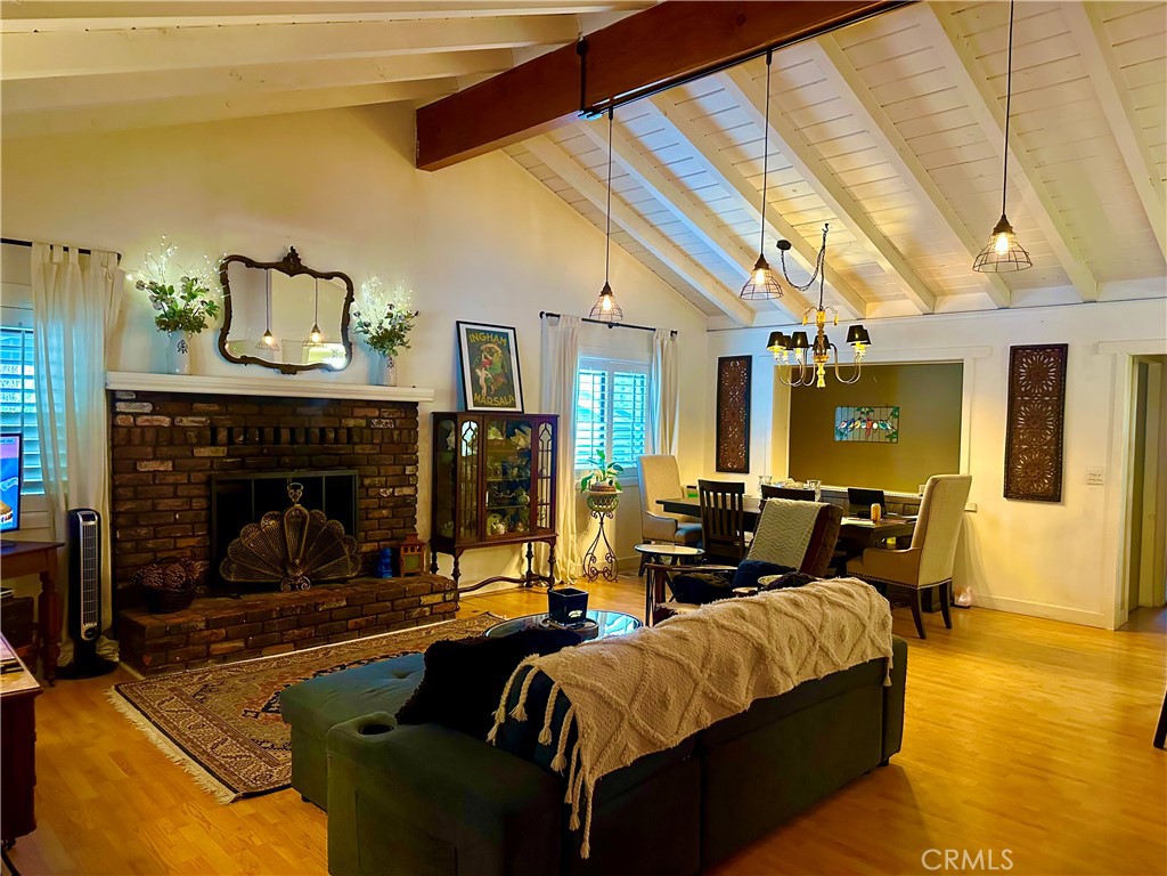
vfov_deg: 56.8
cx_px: 584
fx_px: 809
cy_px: 438
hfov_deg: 71.6
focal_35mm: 24
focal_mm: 6.86
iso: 800
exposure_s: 1/60
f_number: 1.78
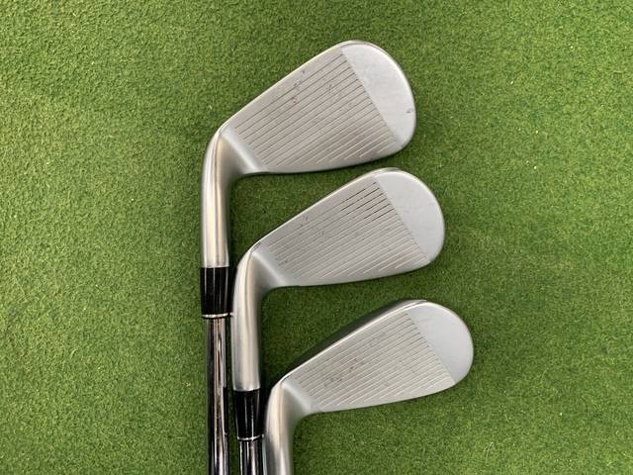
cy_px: 238
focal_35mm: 26
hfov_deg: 67.3
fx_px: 475
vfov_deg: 53.1
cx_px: 316
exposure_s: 1/60
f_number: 1.8
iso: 125
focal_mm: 4.25
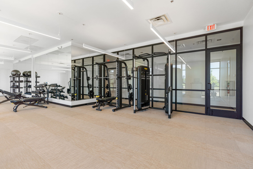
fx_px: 112
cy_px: 84
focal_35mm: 16
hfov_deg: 96.7
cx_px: 126
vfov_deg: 73.8
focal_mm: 16
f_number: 6.3
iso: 200
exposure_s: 1/80
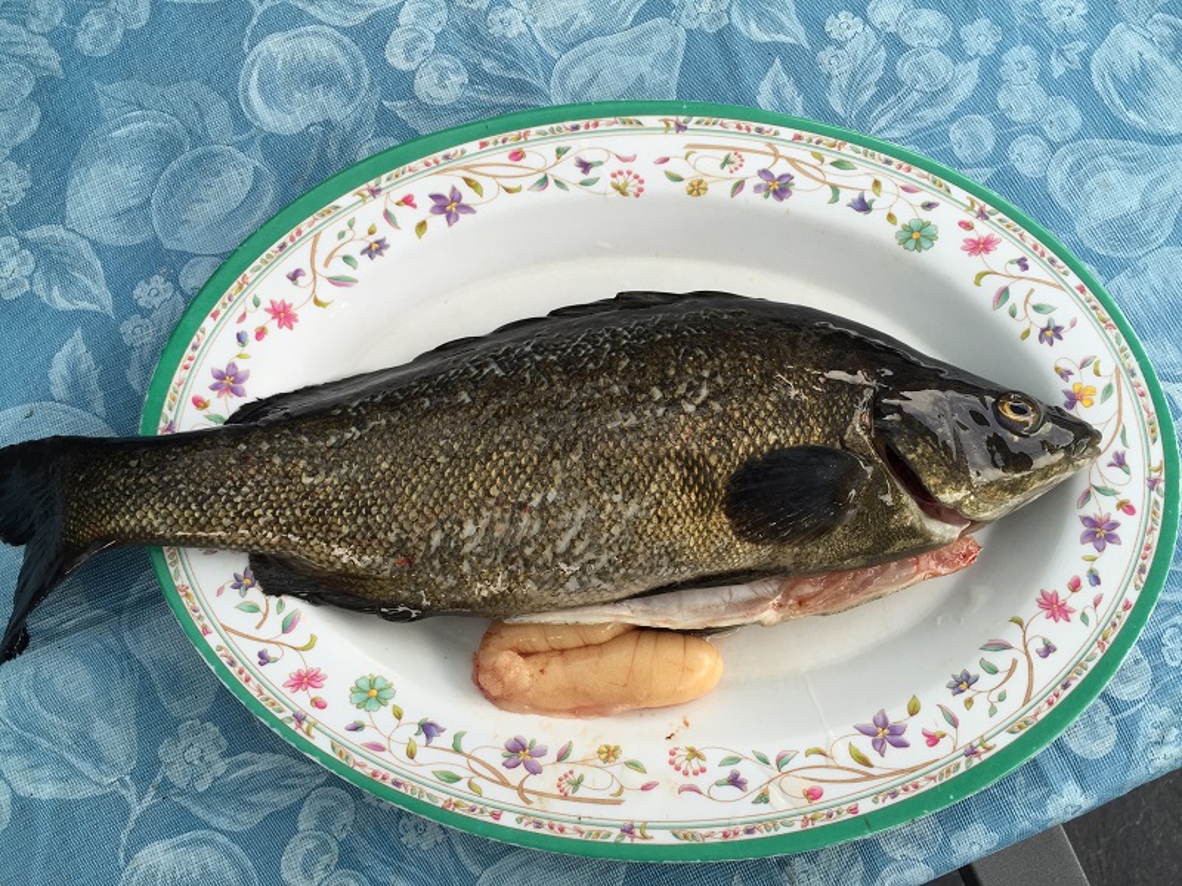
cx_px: 591
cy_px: 443
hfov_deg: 61.7
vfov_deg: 48.2
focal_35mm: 29
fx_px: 990
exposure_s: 1/100
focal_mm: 4.15
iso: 32
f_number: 2.2
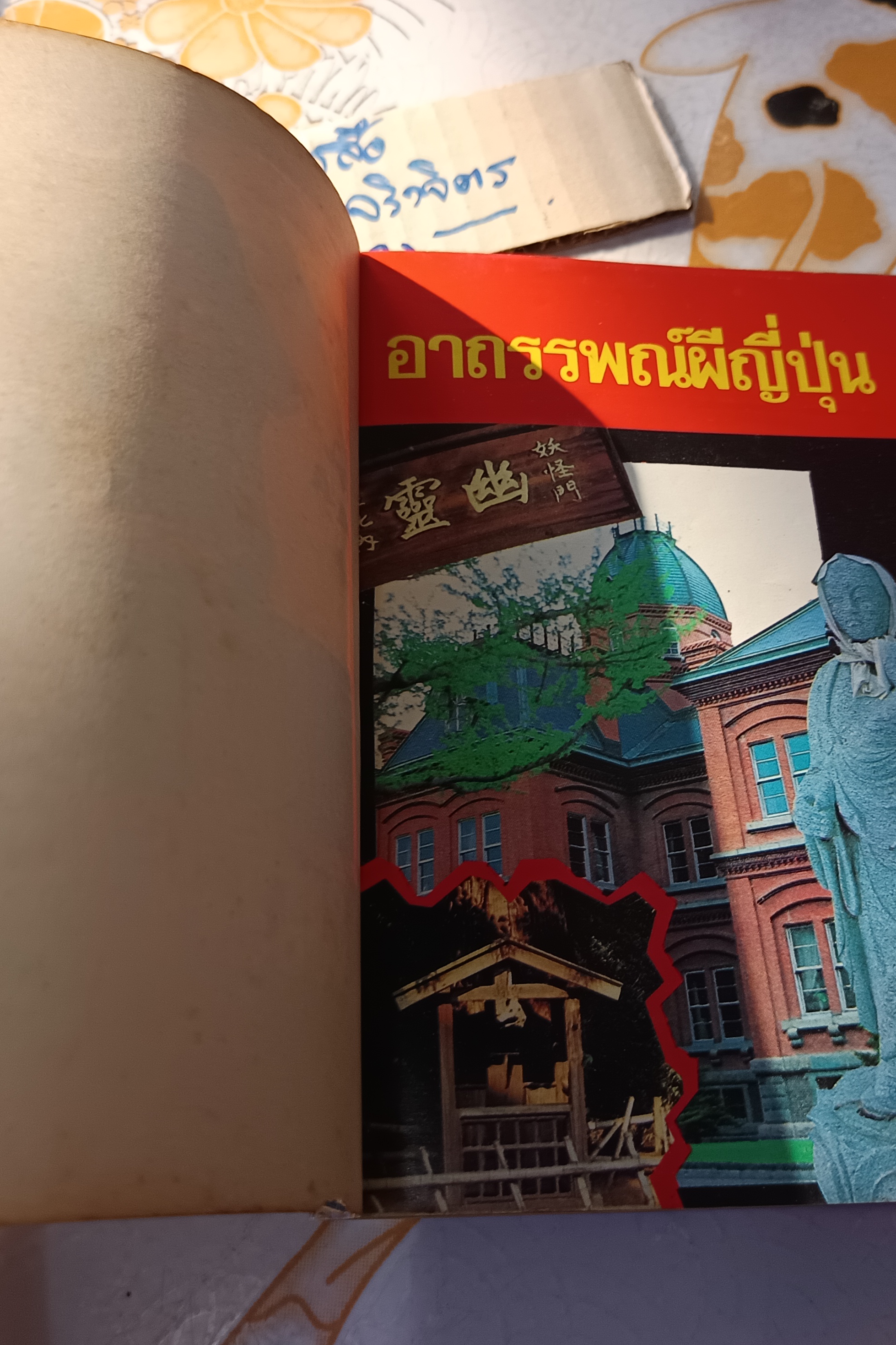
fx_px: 1269
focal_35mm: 34
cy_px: 679
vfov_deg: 55.8
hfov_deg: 38.9
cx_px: 479
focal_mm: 5.31
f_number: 1.7
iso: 378
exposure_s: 1/50
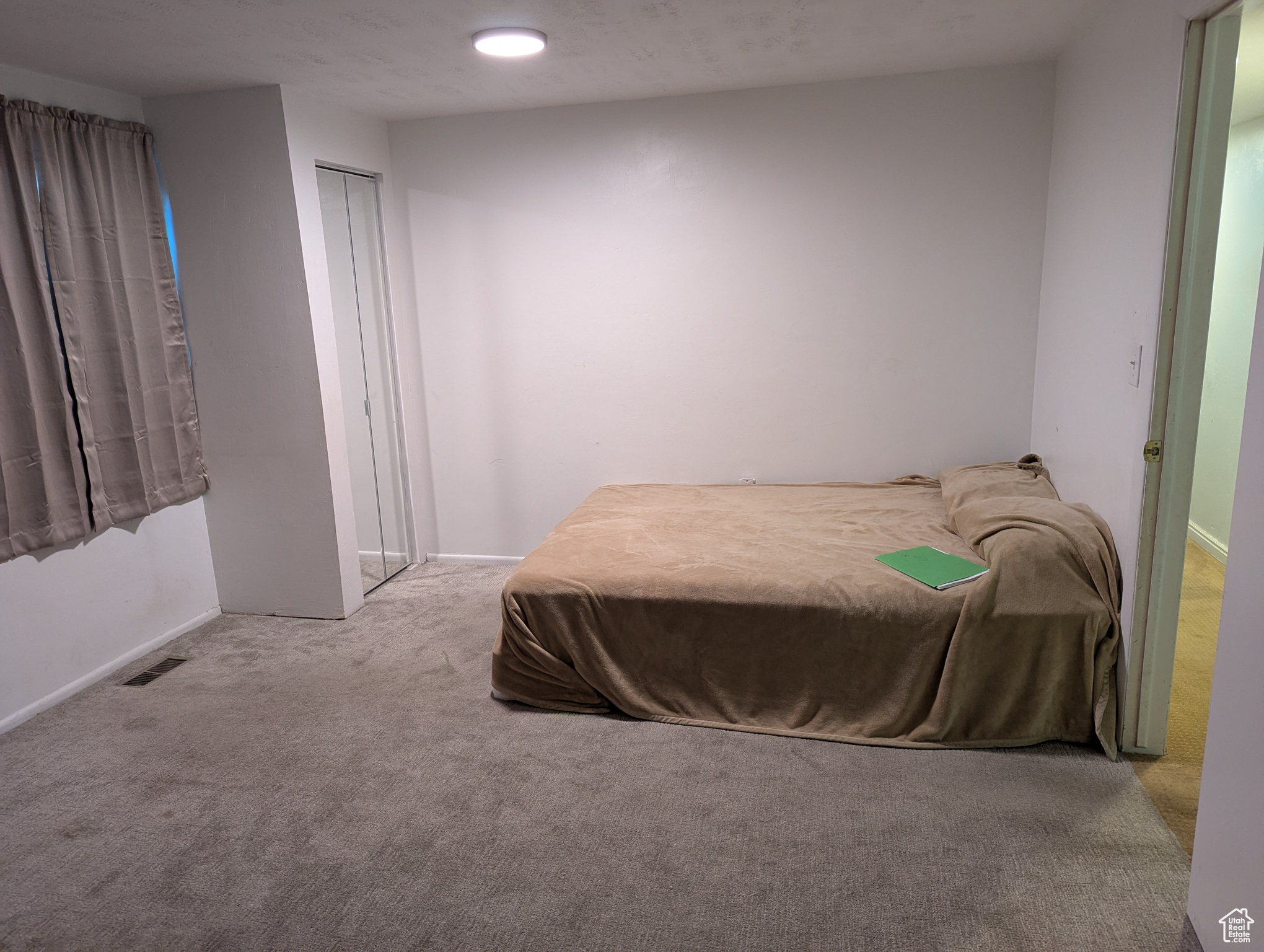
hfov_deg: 71.5
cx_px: 632
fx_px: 878
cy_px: 476
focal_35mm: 24
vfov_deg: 56.9
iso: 200
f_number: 1.85
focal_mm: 6.81
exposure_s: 1/23.4
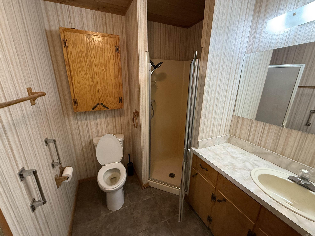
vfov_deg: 85.7
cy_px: 118
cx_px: 158
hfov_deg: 102.1
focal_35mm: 14
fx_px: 127
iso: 320
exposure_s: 1/60
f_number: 2.2
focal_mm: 2.22
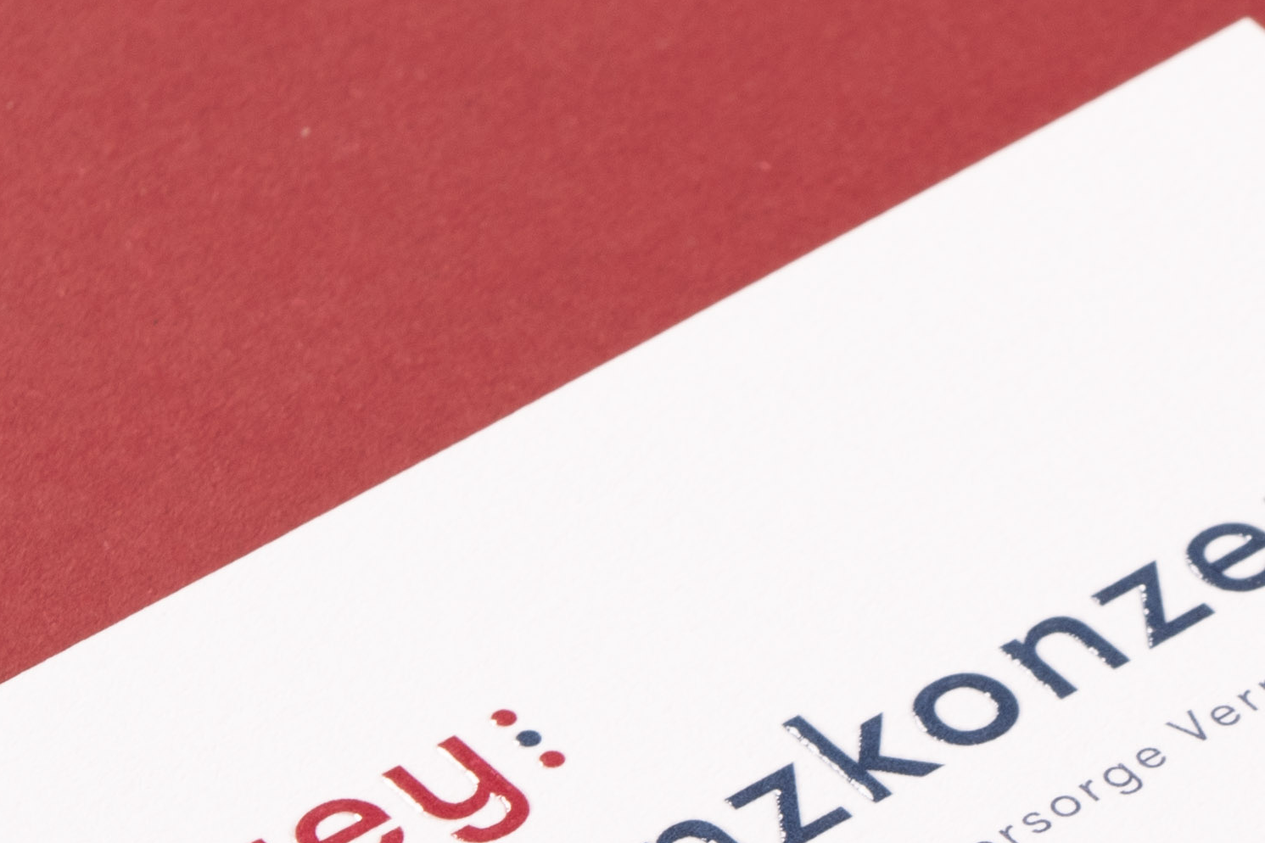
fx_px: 11666
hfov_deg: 6.1
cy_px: 872
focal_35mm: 332
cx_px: 2052
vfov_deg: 4.1
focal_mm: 55
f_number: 9
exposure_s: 1/125
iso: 100
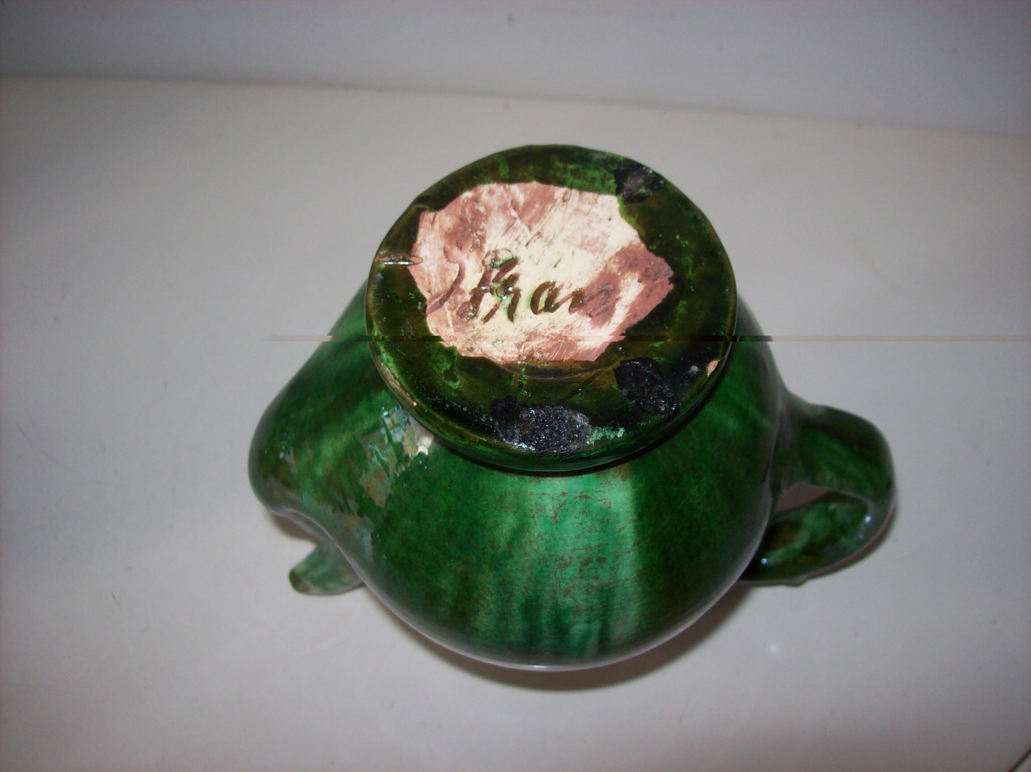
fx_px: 1072
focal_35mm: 36
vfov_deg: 39.6
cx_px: 516
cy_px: 386
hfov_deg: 51.4
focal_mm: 6
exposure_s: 1/64
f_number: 2.7
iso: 80
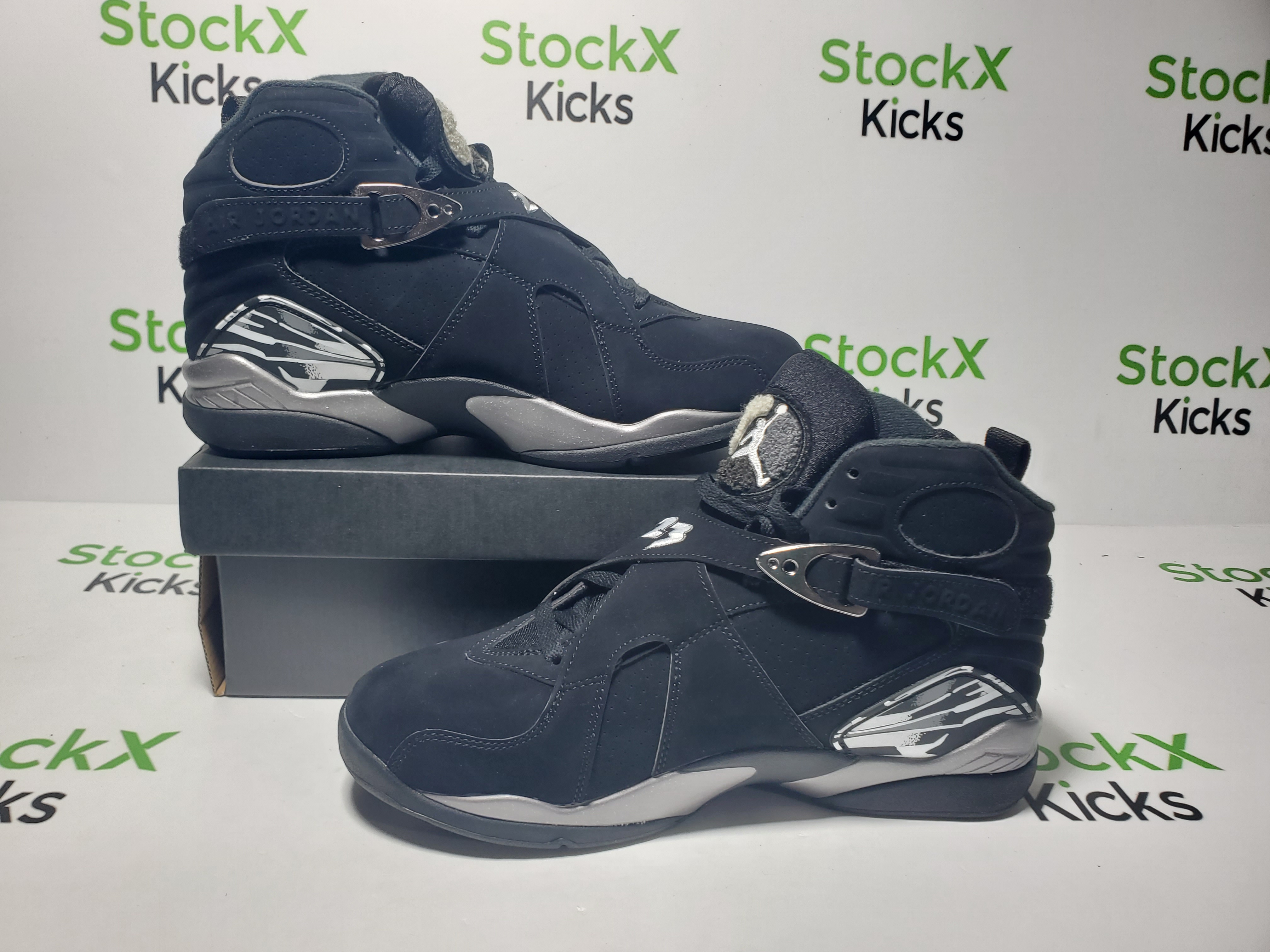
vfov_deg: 53.1
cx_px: 635
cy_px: 476
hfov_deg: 67.3
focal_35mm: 26
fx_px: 954
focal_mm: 4.3
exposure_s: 1/168
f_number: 2.4
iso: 50
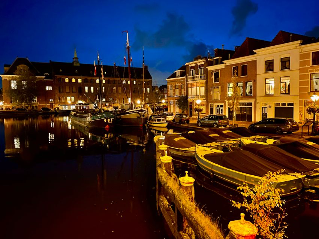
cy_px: 120
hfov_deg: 67.3
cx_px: 160
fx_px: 240
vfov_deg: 53.1
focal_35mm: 26
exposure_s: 1/4
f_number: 1.6
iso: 320
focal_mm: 4.2
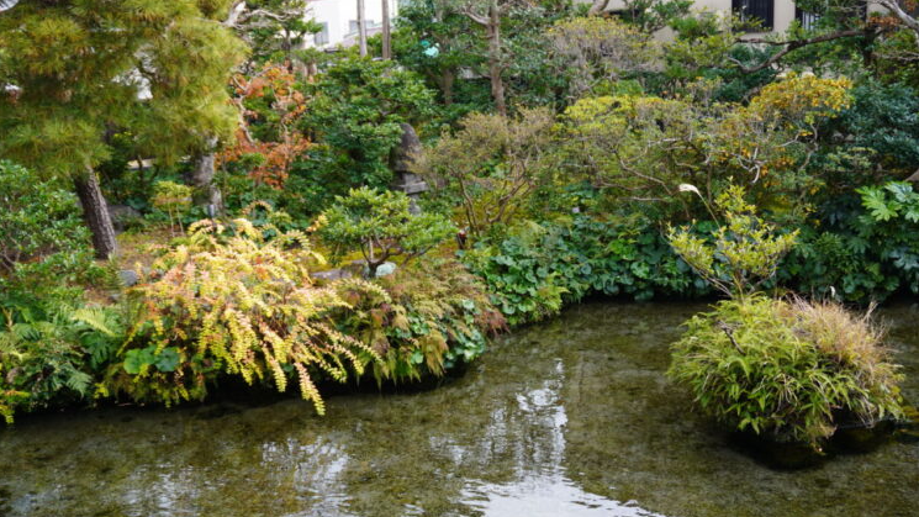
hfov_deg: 51.0
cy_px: 286
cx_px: 459
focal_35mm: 40
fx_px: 963
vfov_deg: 30.0
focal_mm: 25
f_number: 4.5
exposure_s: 1/60
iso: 100
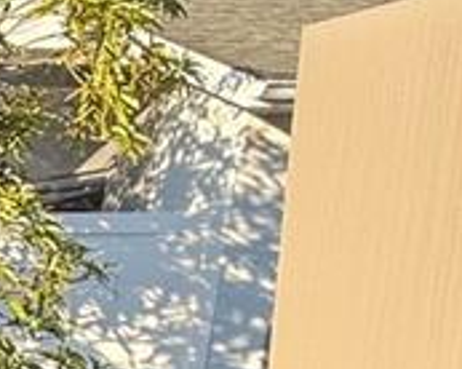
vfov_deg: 14.9
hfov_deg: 13.3
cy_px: 575
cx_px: -721
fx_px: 1298
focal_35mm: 95
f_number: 2.2
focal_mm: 2.22
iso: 64
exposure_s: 1/177
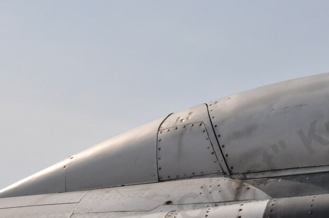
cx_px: 267
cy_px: 165
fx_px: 1415
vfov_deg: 8.8
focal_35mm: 155
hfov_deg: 13.2
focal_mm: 50
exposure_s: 1/1000
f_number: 8
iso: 200
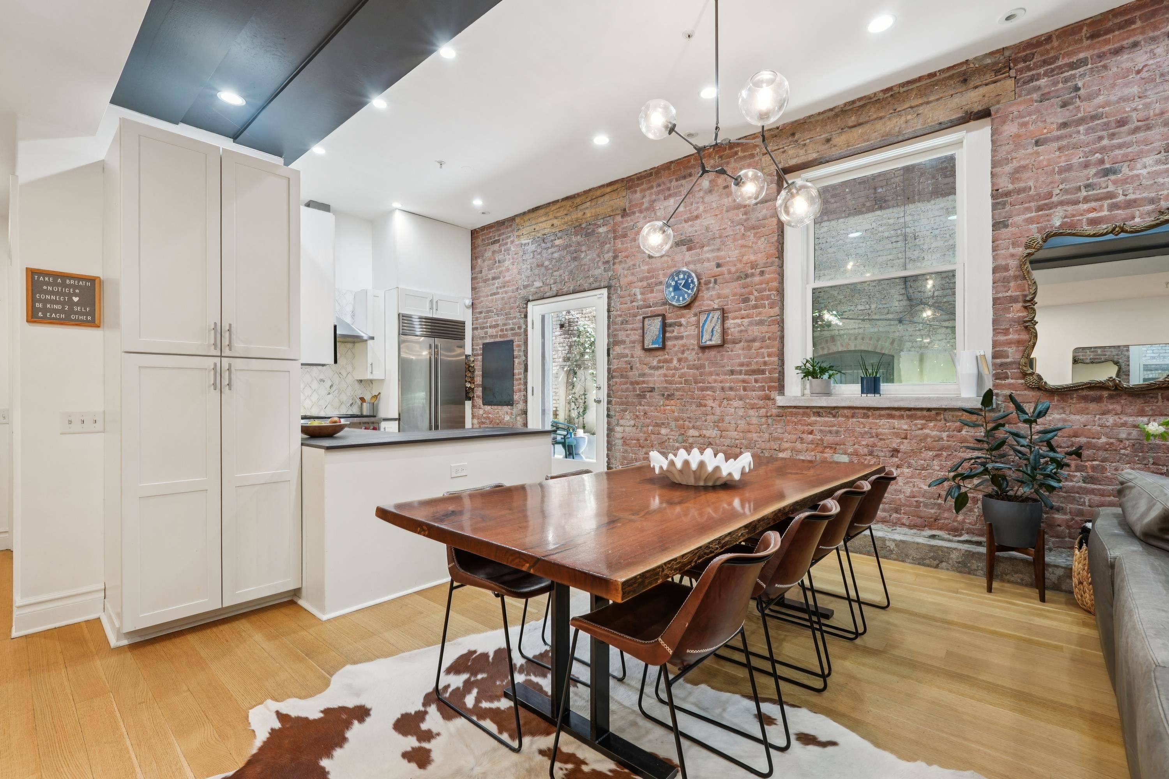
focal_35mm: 16
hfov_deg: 96.7
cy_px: 390
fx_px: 520
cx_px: 584
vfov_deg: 73.7
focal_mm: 16
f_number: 9
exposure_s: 1/13
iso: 400
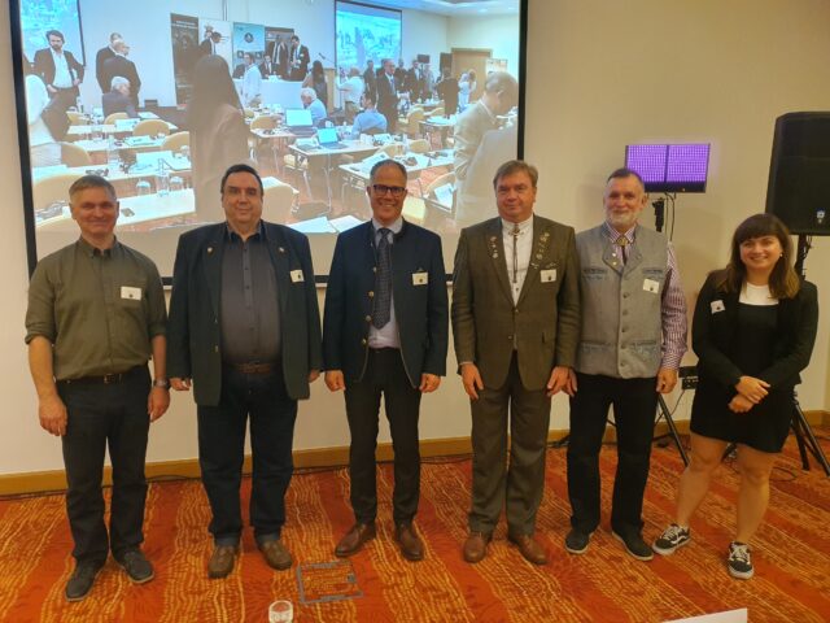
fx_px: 623
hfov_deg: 67.3
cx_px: 415
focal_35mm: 26
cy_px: 312
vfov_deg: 53.1
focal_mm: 4.3
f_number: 1.5
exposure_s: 1/50
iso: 250
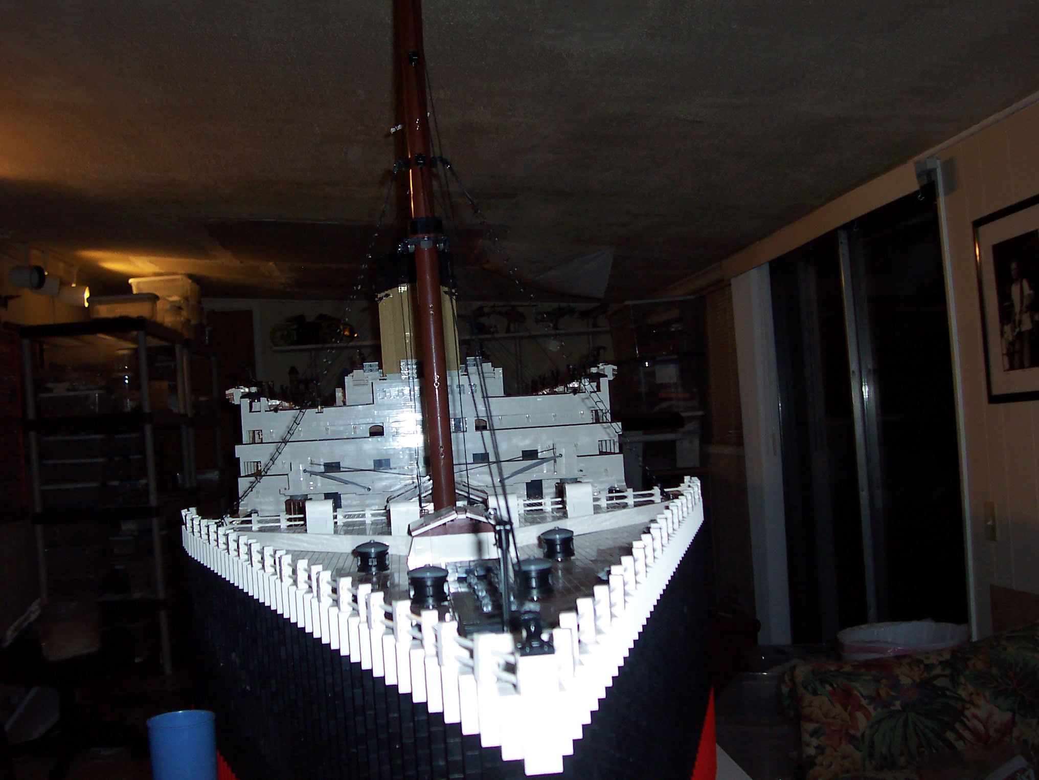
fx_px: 1111
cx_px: 520
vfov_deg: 38.7
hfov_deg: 50.1
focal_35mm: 37
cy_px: 390
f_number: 2.8
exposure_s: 1/60
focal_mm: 5.6
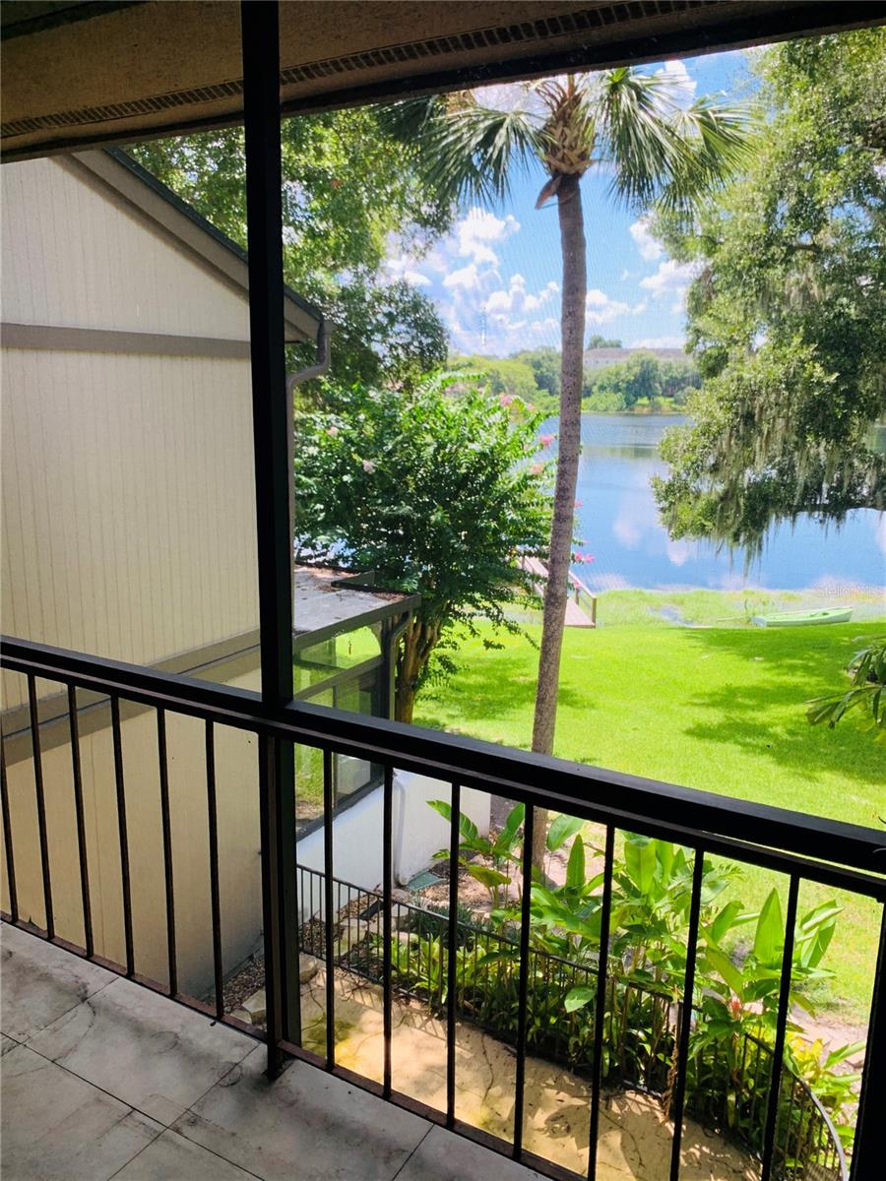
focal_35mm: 26
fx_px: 887
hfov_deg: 53.1
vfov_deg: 67.3
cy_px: 590
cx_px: 443
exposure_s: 1/196
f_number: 1.8
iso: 25
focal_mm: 4.25
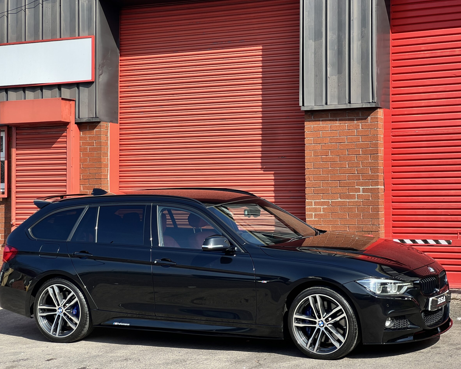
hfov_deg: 23.6
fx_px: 1105
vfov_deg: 18.9
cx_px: 227
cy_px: 185
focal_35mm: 81
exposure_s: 1/428
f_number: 2.8
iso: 32
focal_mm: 9
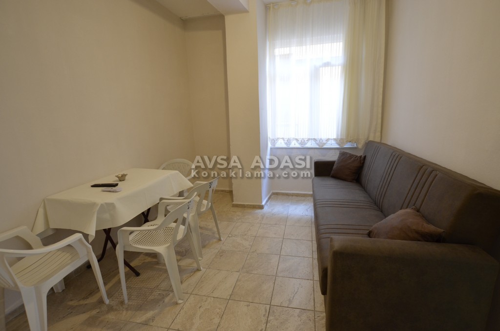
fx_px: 229
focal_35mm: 16
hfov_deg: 95.1
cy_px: 166
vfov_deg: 71.8
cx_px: 250
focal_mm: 11
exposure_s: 1/60
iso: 720
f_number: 4
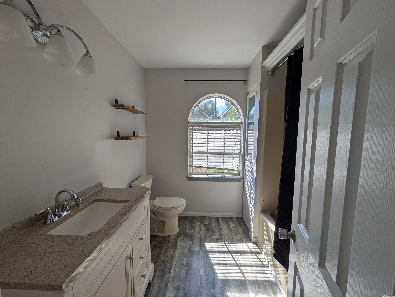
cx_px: 198
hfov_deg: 102.0
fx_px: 160
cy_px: 148
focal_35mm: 14
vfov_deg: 85.7
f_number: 2.2
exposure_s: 1/576
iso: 44
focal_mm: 1.83
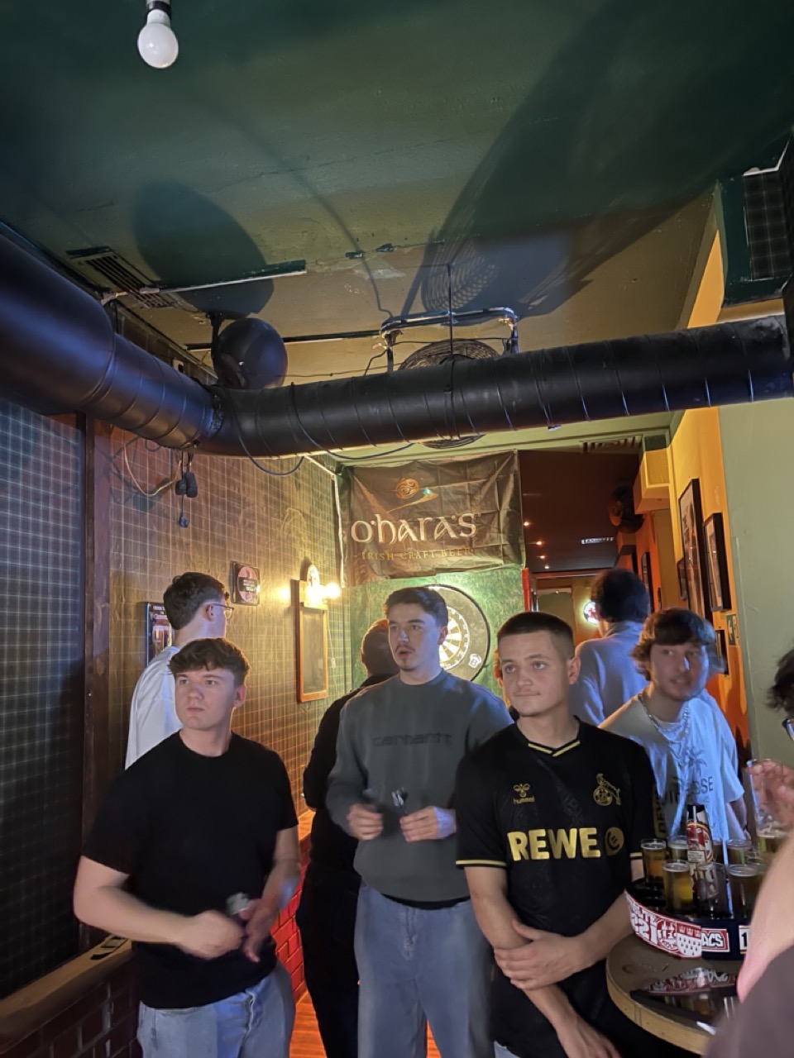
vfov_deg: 69.4
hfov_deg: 54.9
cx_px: 397
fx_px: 765
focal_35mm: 25
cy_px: 529
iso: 1250
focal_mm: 5.1
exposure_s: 1/15
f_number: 1.6
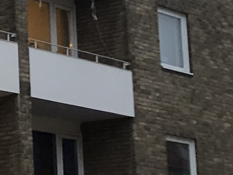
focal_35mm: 180
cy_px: 78
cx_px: -253
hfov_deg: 10.1
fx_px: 1211
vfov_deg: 8.2
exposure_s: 1/17
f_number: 1.8
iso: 100
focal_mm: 3.99
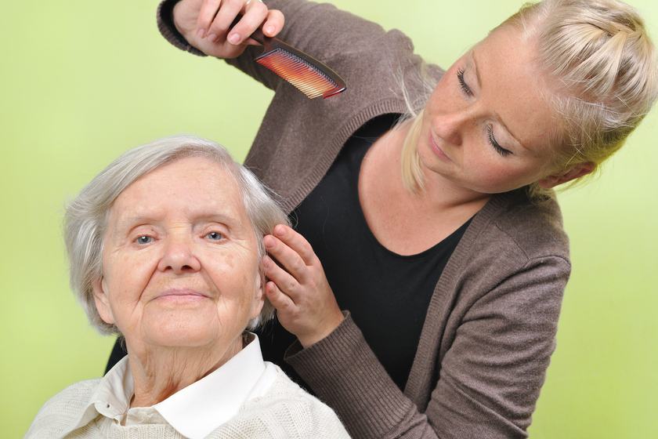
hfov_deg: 16.1
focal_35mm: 128
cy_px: 220
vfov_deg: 10.8
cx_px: 329
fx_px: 2330
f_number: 5.6
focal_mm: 85
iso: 200
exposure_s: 1/60
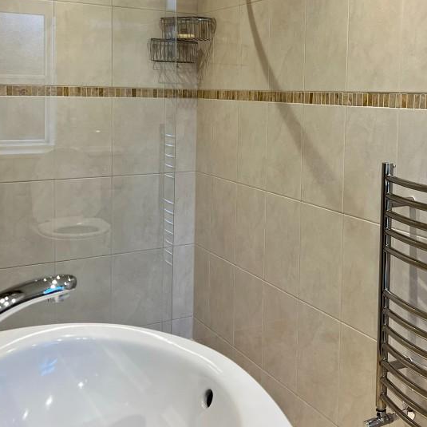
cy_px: 133
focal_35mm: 44
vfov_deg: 37.8
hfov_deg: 37.9
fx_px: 614
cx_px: 287
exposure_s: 1/100
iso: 100
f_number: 1.5
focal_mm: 5.7
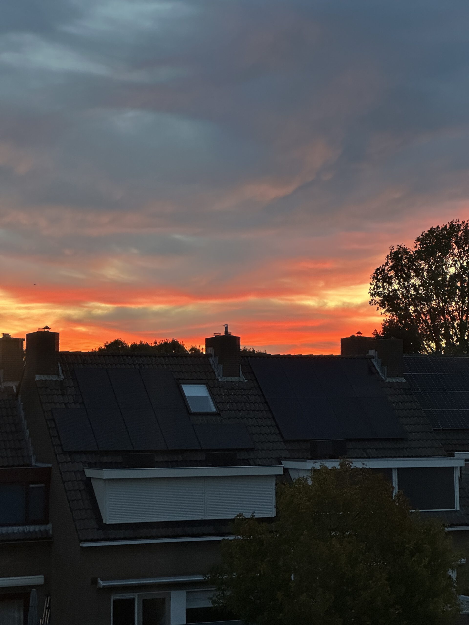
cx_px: 234
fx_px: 1391
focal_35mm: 77
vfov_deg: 25.3
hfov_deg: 19.1
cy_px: 312
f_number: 2.8
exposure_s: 1/35
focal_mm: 9
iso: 640
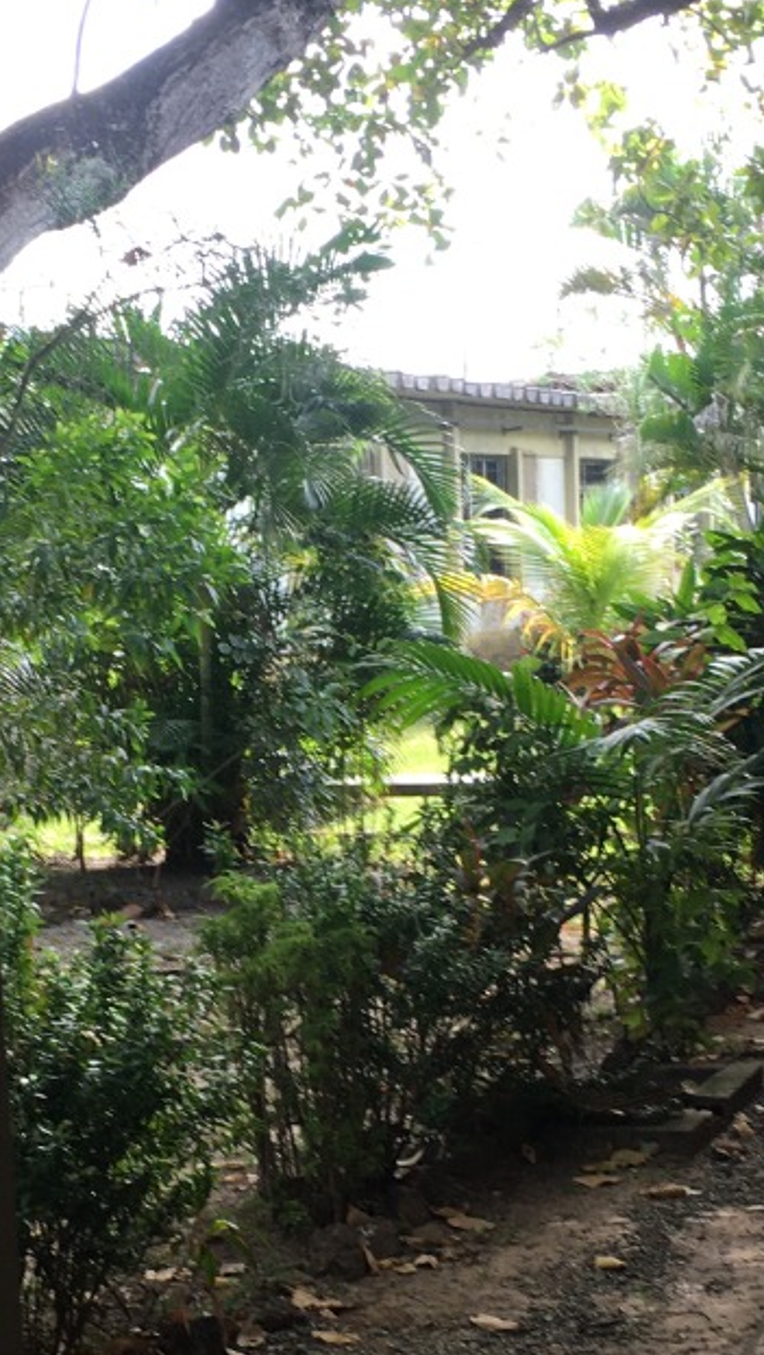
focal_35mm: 73
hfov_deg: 16.5
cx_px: 207
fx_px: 2626
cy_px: 911
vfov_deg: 28.8
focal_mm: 4.15
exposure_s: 1/120
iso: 25
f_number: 2.2
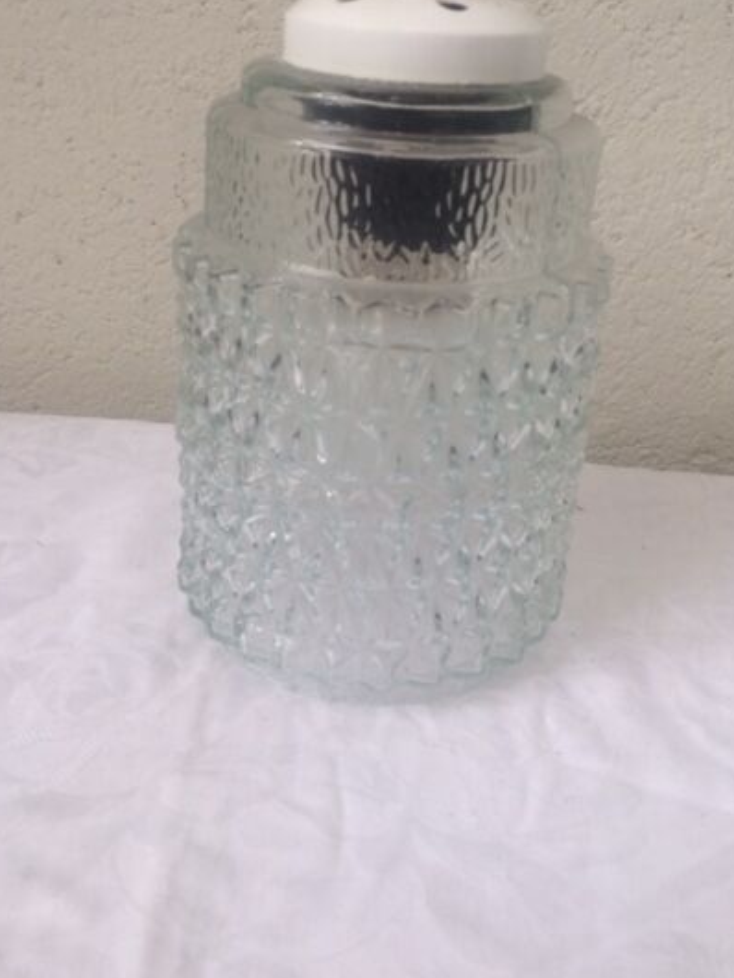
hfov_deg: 40.7
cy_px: 402
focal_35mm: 35
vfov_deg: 52.3
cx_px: 361
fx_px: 989
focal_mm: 4.15
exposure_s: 1/33
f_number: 2.2
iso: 40
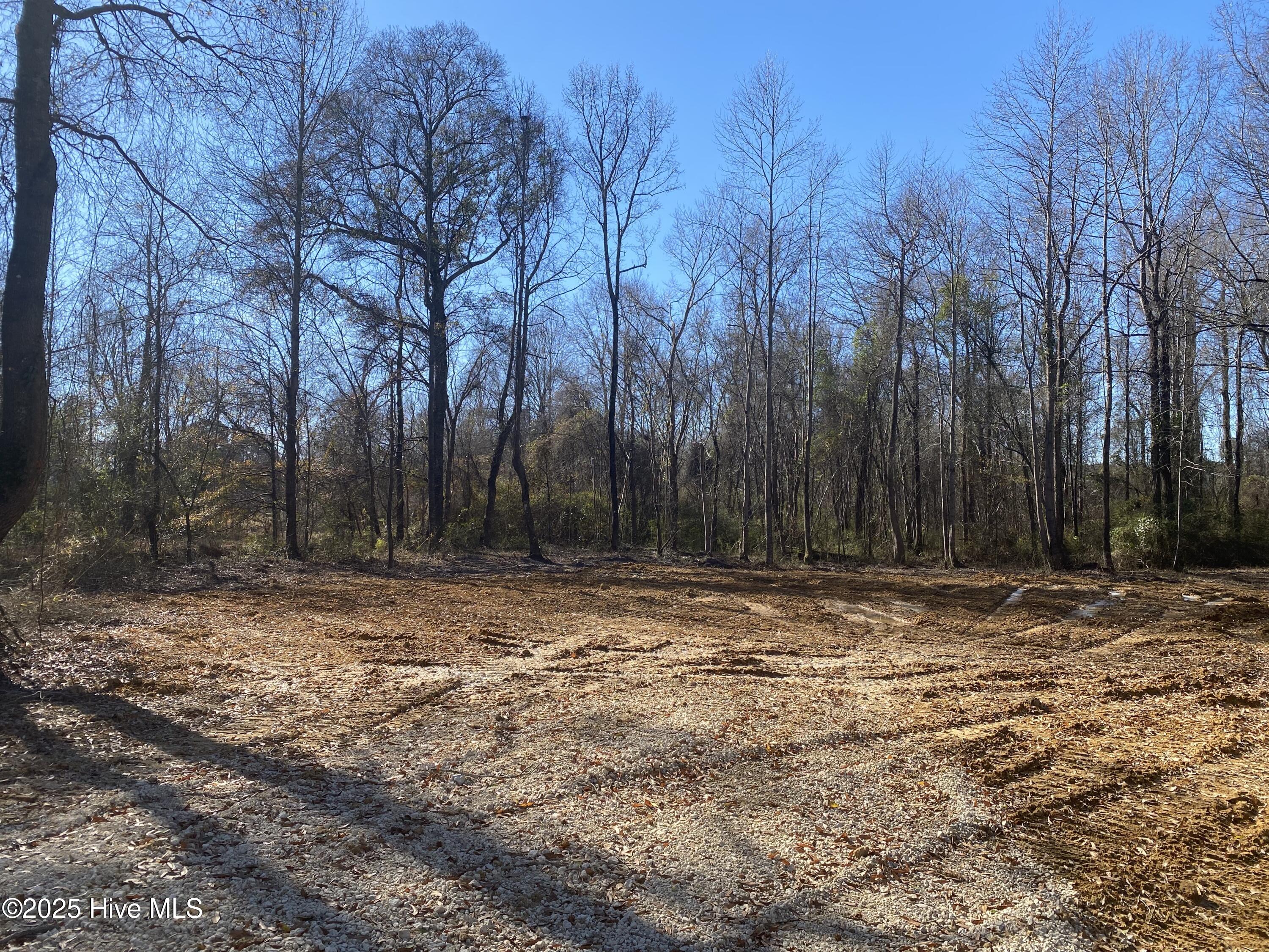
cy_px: 476
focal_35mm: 26
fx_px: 953
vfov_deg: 53.1
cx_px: 634
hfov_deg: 67.3
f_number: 1.8
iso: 32
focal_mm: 4.25
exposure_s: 1/1484
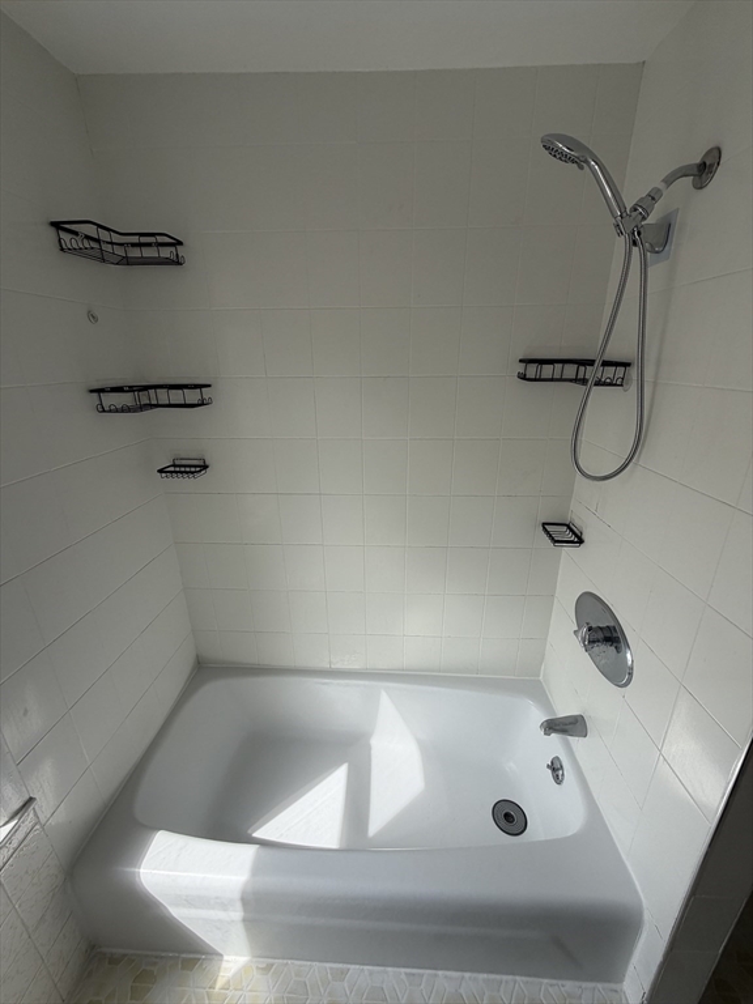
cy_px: 502
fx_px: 406
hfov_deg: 85.7
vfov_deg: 102.1
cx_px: 376
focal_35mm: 14
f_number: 2.2
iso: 40
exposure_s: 1/208
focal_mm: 2.22
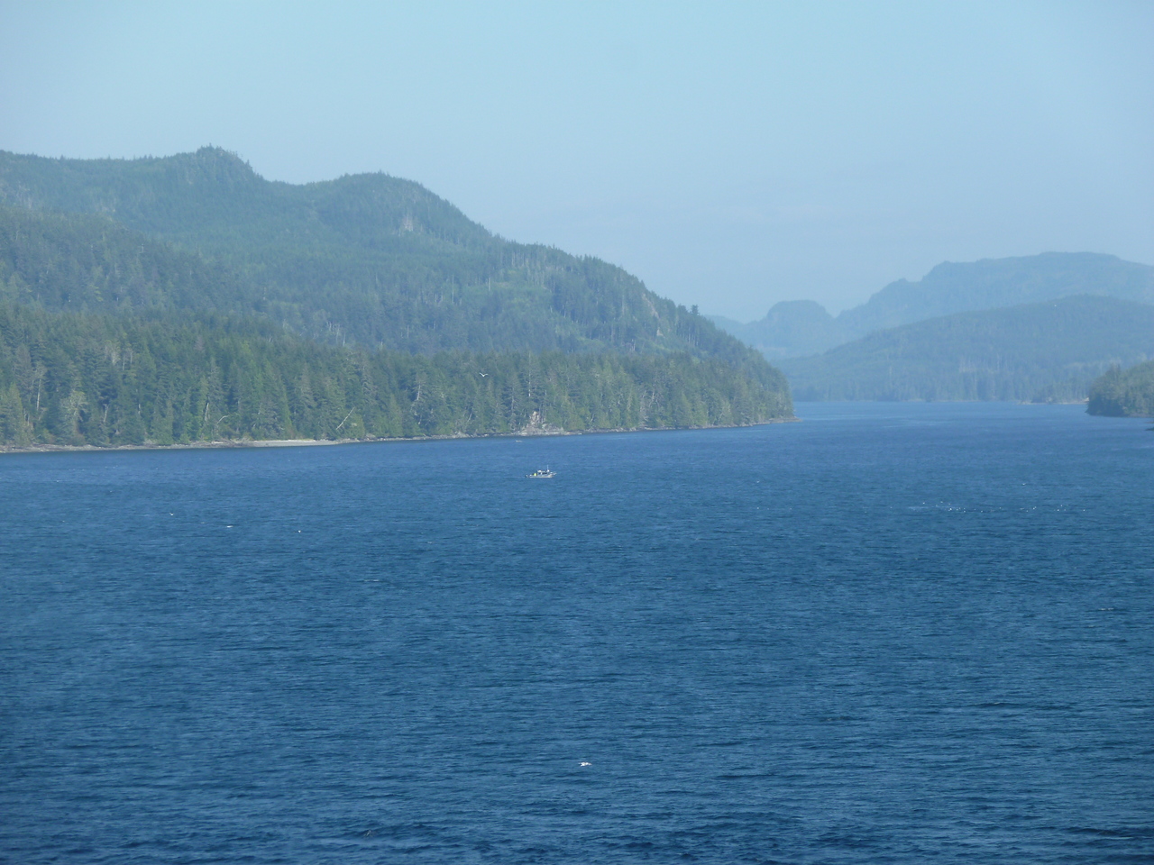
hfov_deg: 15.2
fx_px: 4334
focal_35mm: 130
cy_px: 432
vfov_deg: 11.4
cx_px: 577
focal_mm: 23.3
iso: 80
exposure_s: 1/200
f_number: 5.5
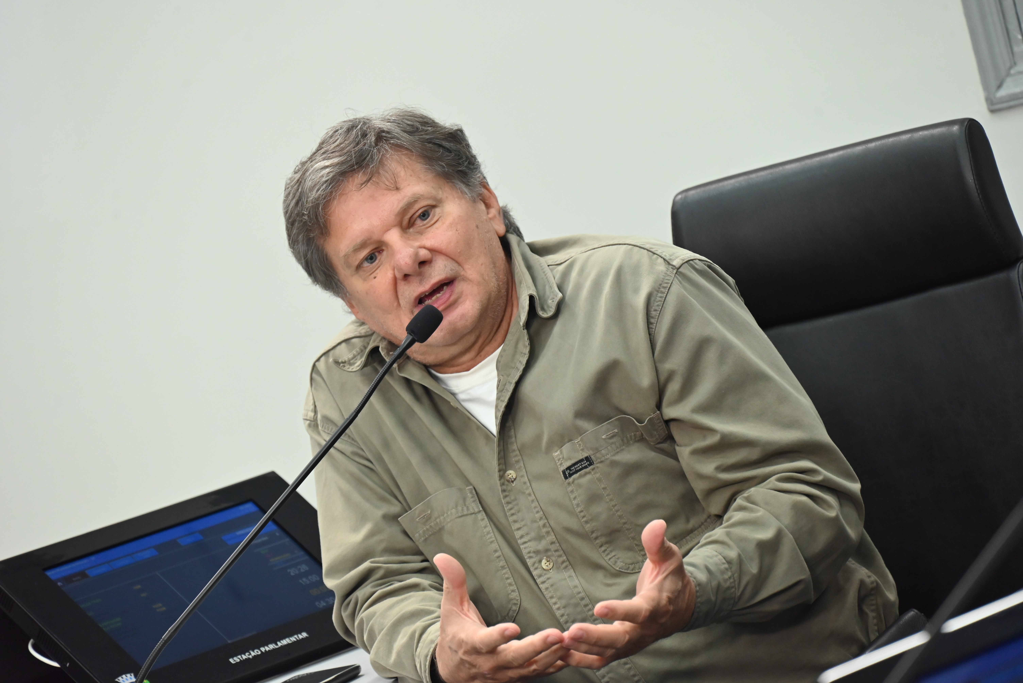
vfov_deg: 6.9
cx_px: 512
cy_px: 342
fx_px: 5685
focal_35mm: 200
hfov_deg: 10.3
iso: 3200
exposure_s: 1/160
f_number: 6.3
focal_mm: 200
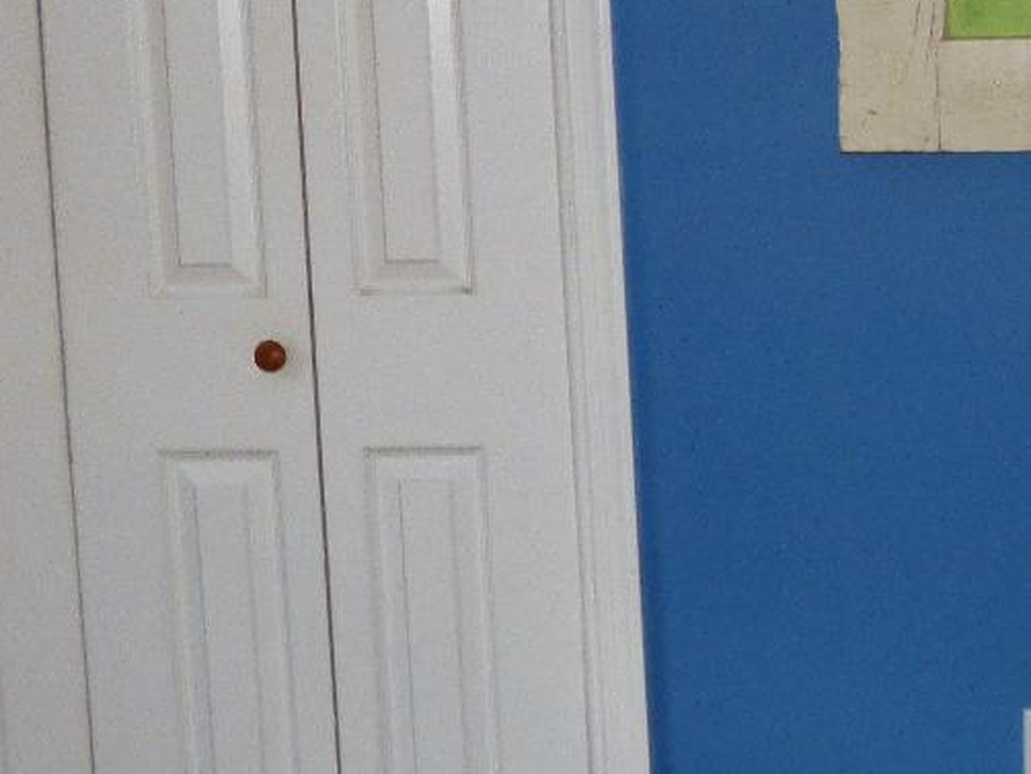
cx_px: 1086
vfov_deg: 17.1
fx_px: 2563
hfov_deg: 21.7
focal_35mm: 86
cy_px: 207
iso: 160
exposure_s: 1/60
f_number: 3.3
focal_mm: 5.29
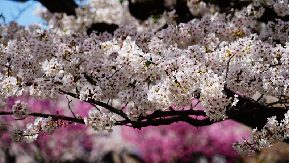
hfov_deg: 8.6
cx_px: 144
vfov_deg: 4.8
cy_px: 77
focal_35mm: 252
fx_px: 1931
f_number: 8
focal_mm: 240
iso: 125
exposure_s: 1/350
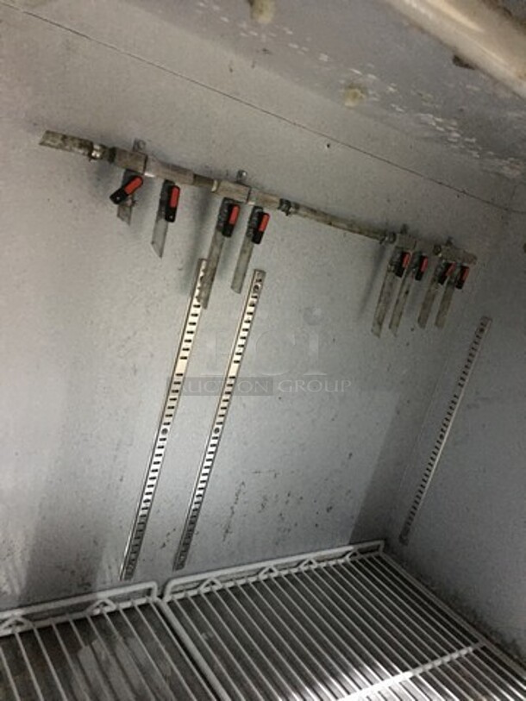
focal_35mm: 29
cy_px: 350
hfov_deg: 48.2
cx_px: 263
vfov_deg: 61.7
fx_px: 587
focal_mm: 4.15
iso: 125
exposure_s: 1/4
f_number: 2.2
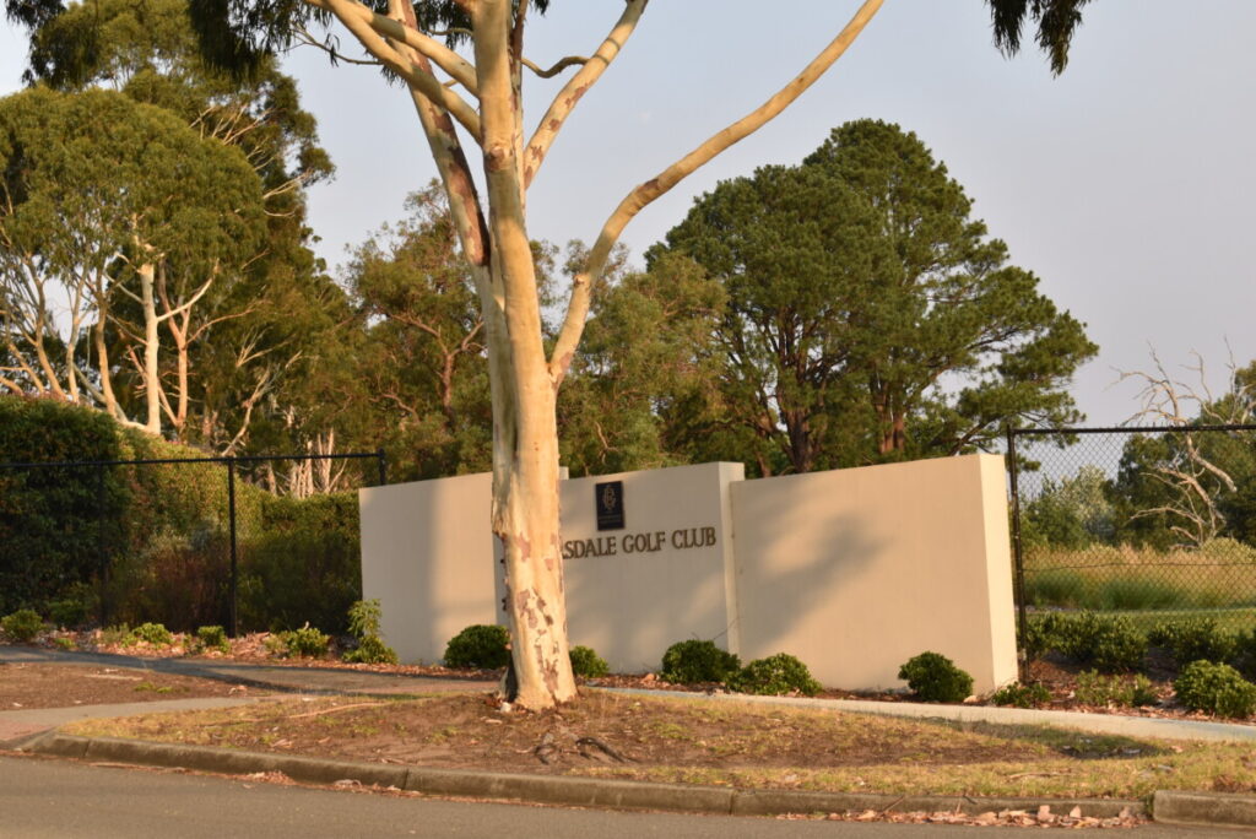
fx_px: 2409
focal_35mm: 69
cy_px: 420
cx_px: 628
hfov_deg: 29.2
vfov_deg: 19.8
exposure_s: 1/250
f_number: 8
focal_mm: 46
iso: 200
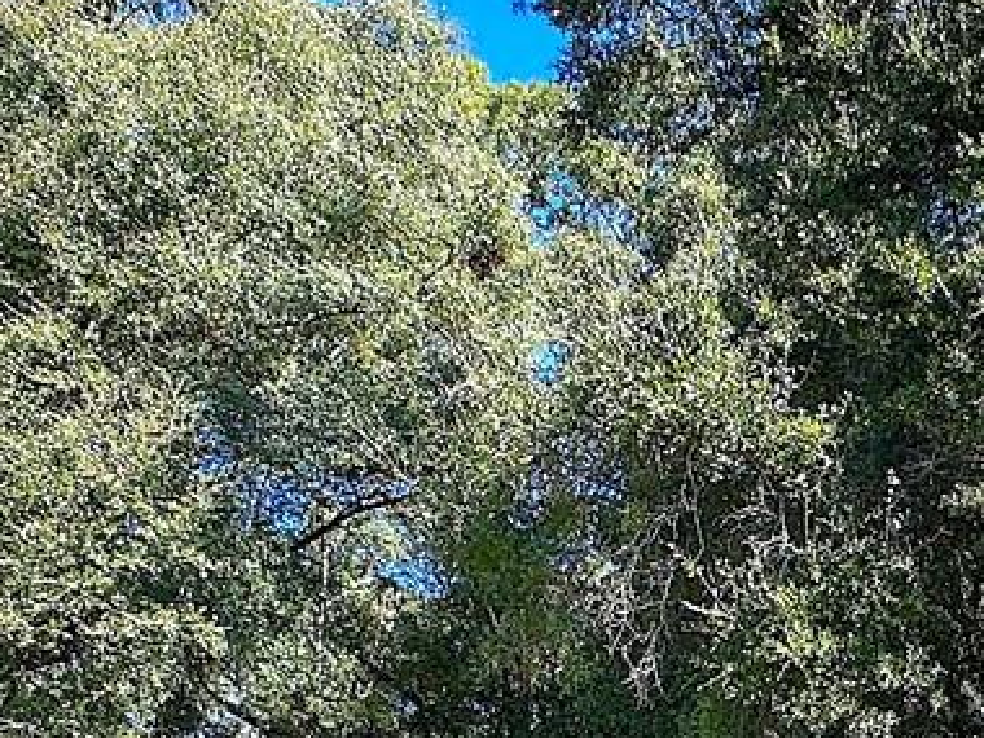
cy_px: 899
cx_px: 987
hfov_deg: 30.4
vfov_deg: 22.7
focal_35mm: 59
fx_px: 1677
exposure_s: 1/211
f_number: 2.2
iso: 40
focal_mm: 2.22
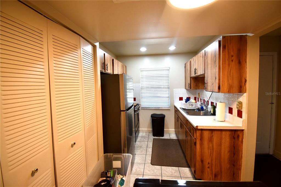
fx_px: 117
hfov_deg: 100.4
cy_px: 94
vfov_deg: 77.3
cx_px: 140
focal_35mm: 15
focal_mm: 10
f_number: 4.5
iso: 400
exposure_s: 1/80
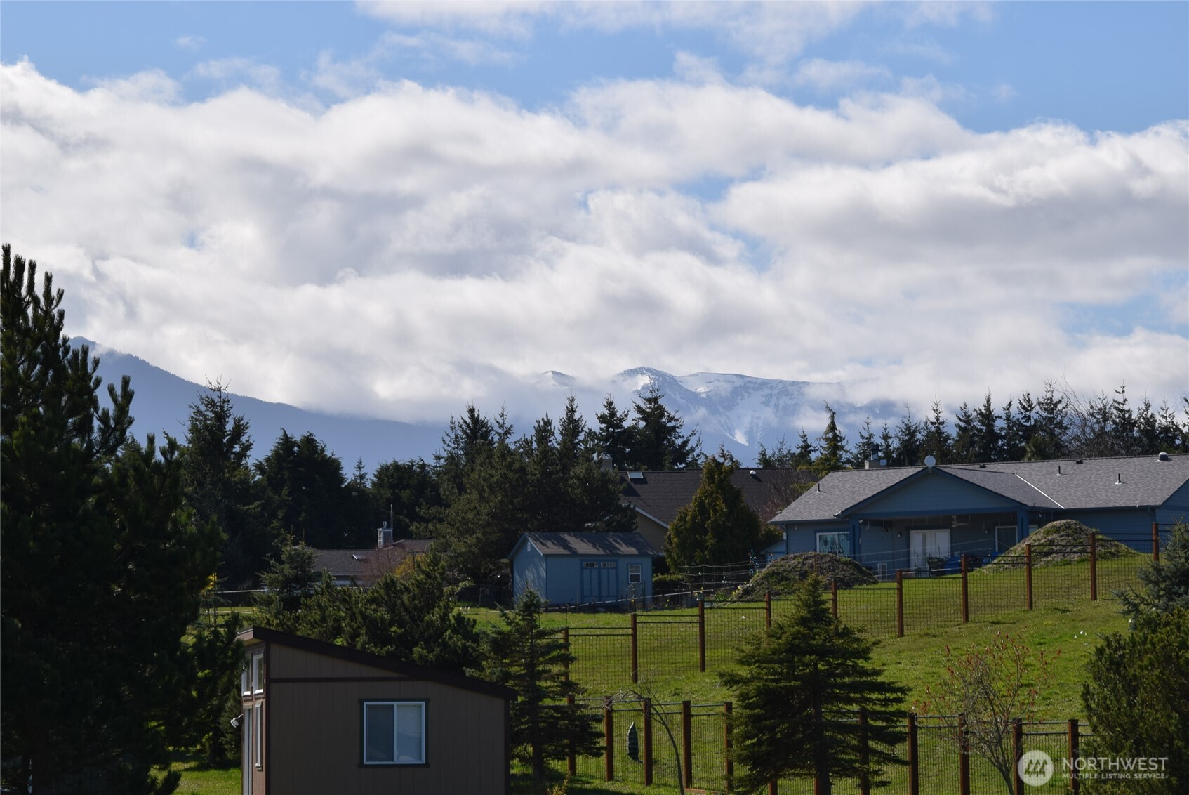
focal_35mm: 142
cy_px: 398
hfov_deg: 14.4
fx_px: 4710
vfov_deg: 9.6
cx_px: 594
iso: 100
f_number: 13
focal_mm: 95
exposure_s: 1/200
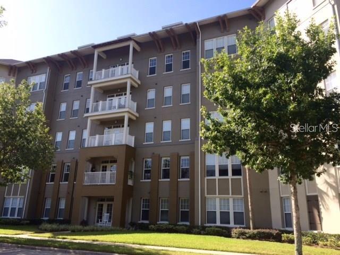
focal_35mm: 29
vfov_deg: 48.2
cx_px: 170
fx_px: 285
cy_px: 128
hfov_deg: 61.7
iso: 32
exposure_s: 1/838
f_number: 2.2
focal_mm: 4.15
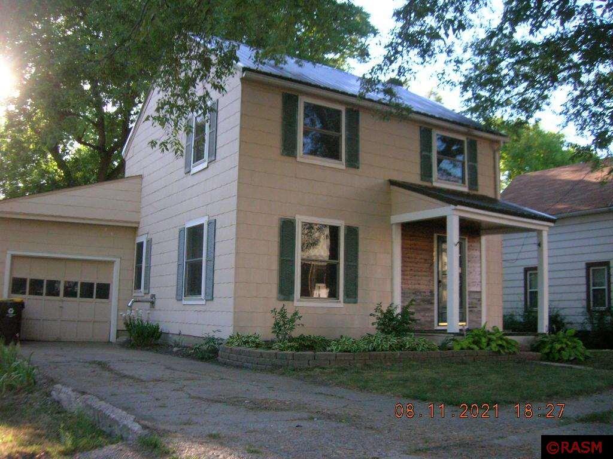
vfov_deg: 41.8
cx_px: 306
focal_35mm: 34
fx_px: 602
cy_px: 230
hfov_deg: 54.0
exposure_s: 1/291
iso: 200
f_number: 2.9
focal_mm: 5.7
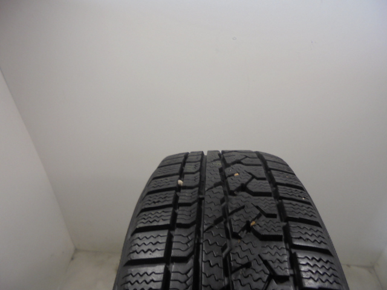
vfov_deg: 53.1
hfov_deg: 67.3
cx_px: 194
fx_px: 291
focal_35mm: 26
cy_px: 145
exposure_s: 1/40
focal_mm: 4.6
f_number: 3.5
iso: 100
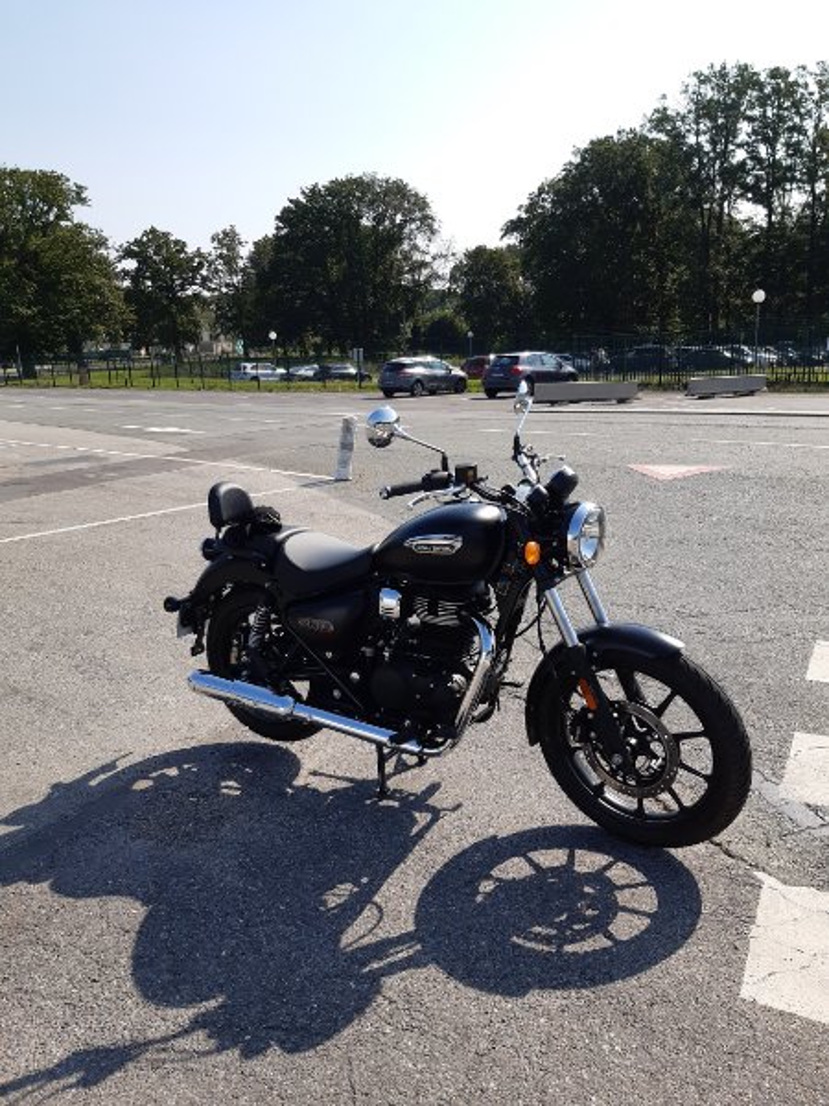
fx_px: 830
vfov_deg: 67.3
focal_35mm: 26
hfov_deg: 53.1
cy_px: 553
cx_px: 414
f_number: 1.7
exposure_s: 1/1739
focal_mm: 3.92
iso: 40
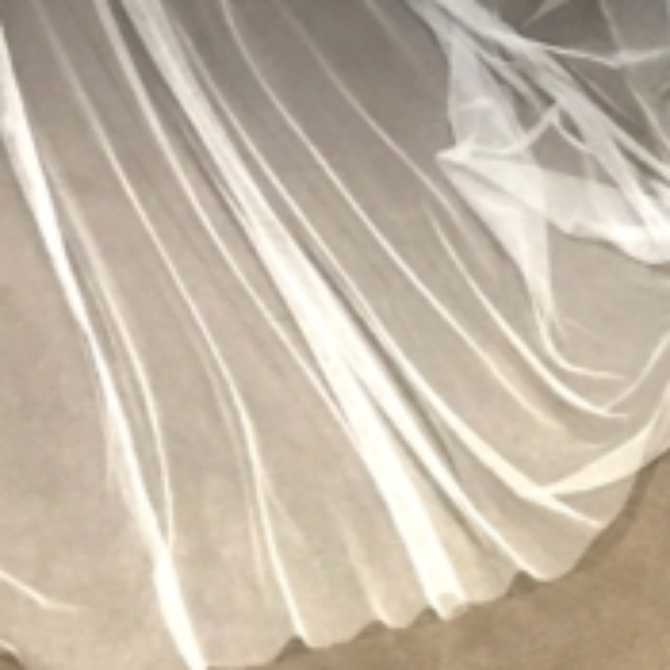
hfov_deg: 11.3
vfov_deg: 10.3
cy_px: -850
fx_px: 3285
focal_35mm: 150
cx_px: -264
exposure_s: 1/15
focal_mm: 4.15
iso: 50
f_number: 2.2
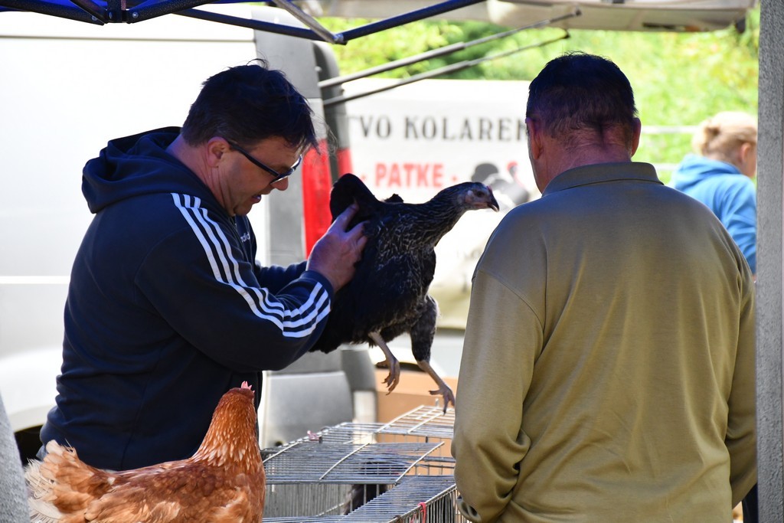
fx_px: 3267
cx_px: 392
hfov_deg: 13.7
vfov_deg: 9.2
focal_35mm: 150
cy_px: 262
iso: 1400
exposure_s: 1/250
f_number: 5.6
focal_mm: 100
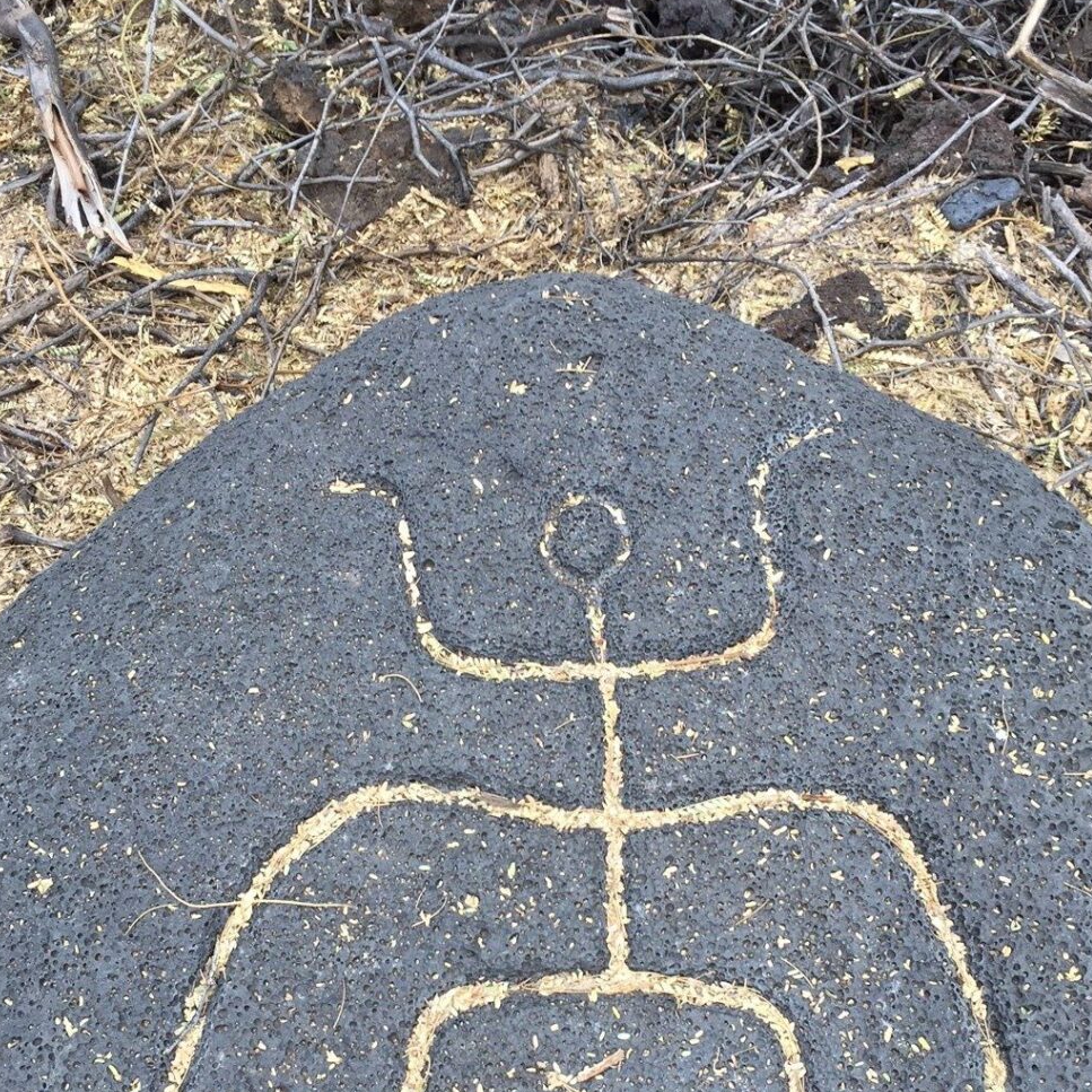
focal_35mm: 41
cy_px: 787
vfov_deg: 40.0
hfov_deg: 40.9
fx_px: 1463
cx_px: 542
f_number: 2.2
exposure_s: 1/120
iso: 40
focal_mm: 4.15
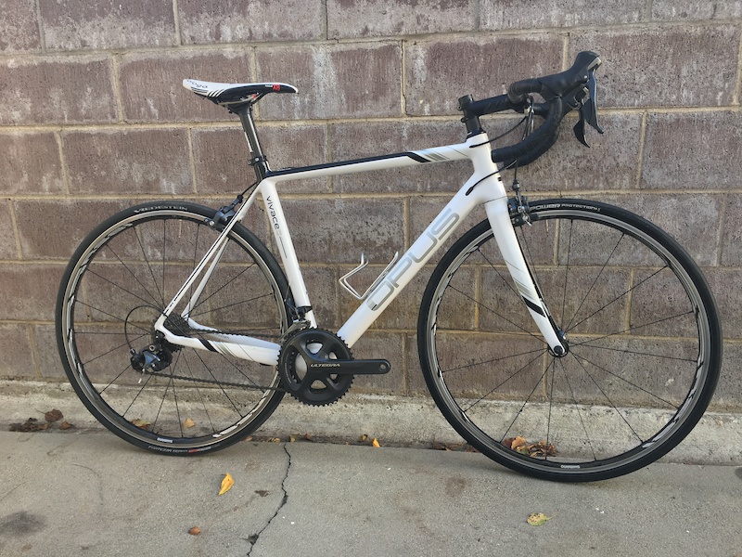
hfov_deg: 61.7
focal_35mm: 29
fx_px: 622
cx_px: 371
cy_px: 278
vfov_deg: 48.2
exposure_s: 1/120
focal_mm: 4.15
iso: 32
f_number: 2.2
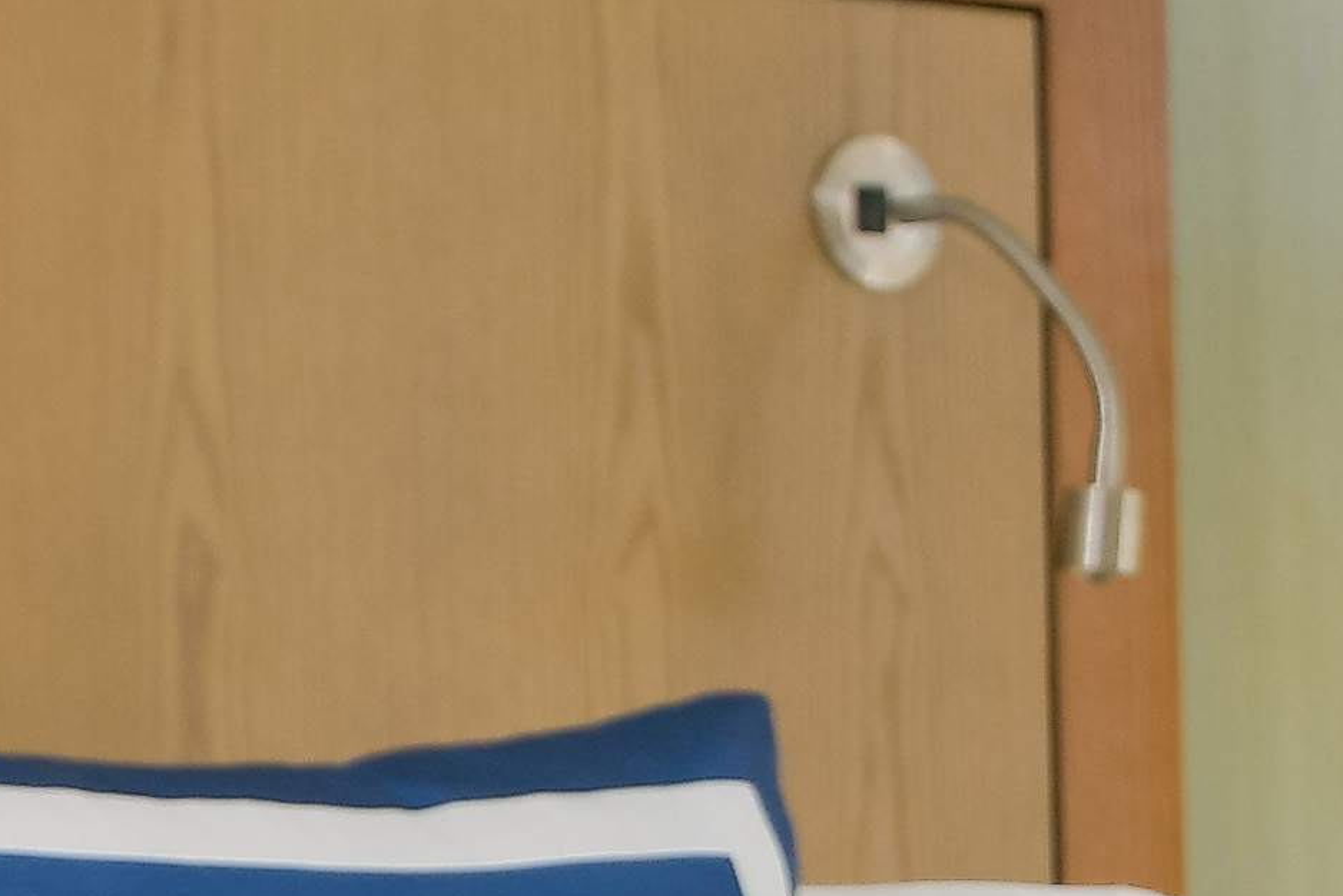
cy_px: 1302
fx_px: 9963
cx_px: 2823
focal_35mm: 267
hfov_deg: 7.4
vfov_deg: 5.1
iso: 160
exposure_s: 1/60
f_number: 6.3
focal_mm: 30
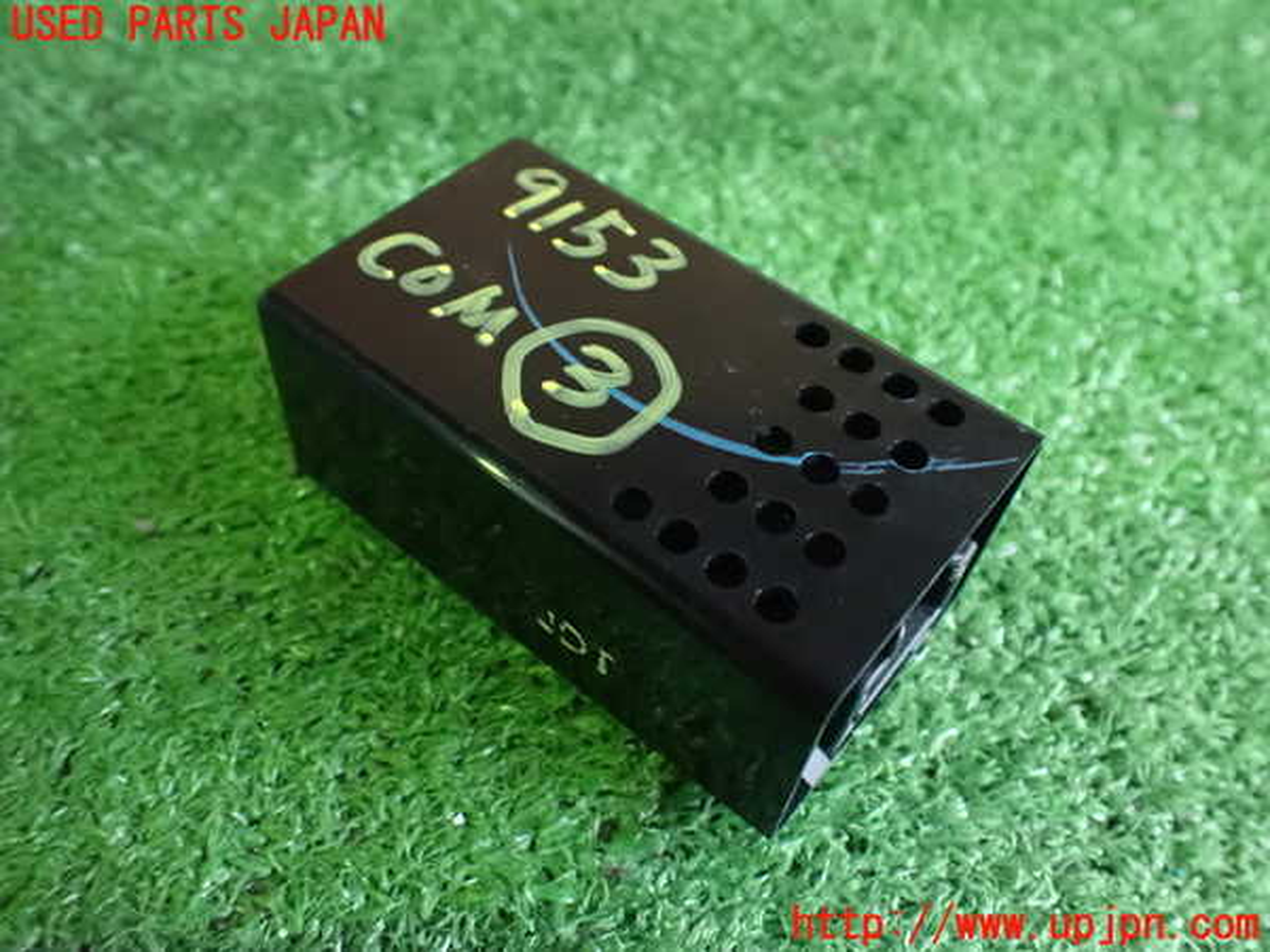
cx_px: 635
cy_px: 476
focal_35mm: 30
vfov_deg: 46.8
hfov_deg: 60.0
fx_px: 1101
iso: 1600
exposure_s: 1/30
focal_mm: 5.4
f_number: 2.3
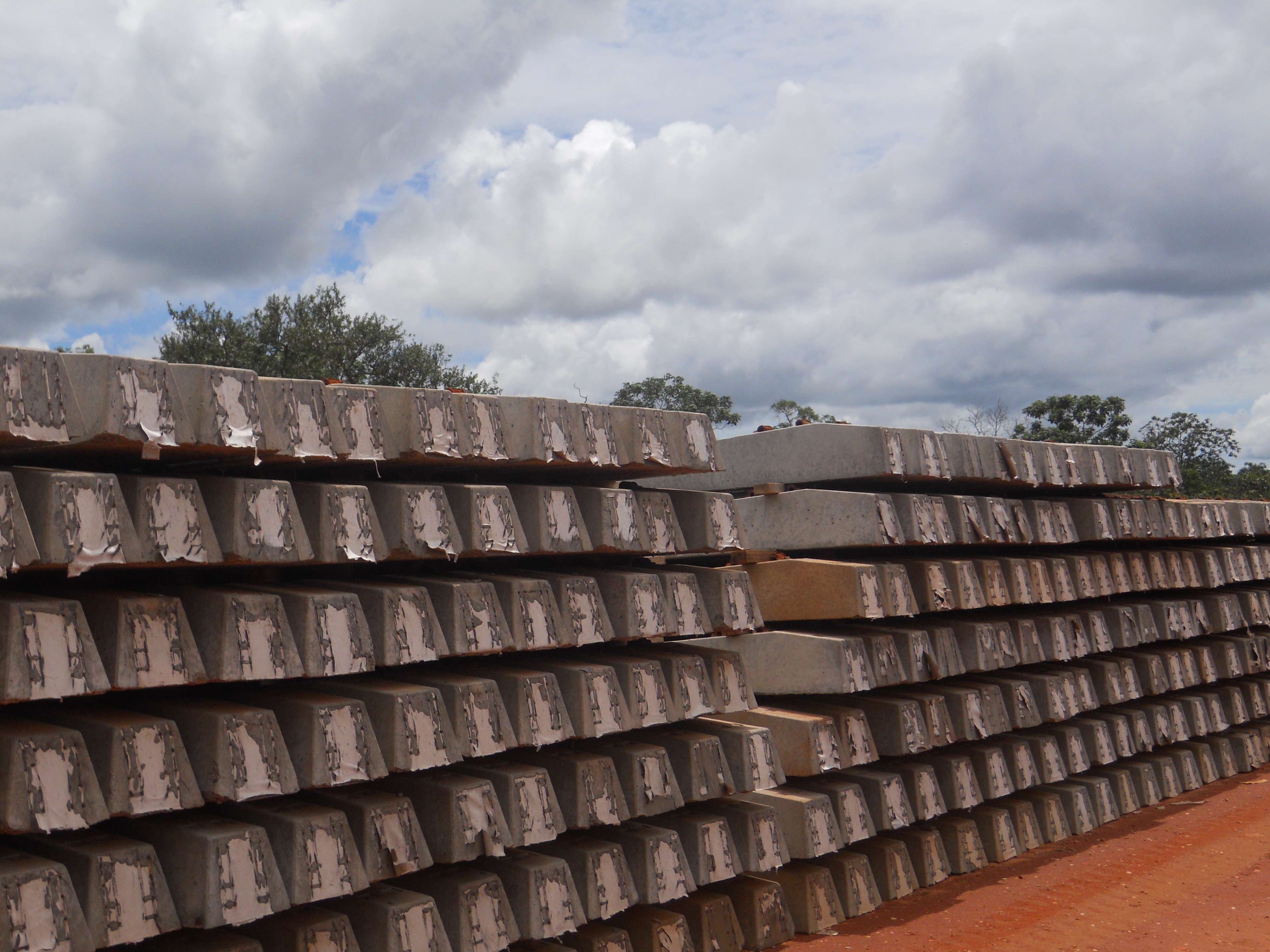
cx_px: 635
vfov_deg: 31.5
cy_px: 476
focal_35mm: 46
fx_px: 1688
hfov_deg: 41.2
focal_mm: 8.3
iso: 80
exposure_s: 1/640
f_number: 6.8
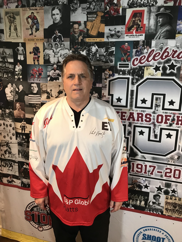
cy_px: 121
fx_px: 196
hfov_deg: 49.7
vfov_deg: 63.4
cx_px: 91
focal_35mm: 28
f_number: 1.8
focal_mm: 3.99
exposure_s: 1/15
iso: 50
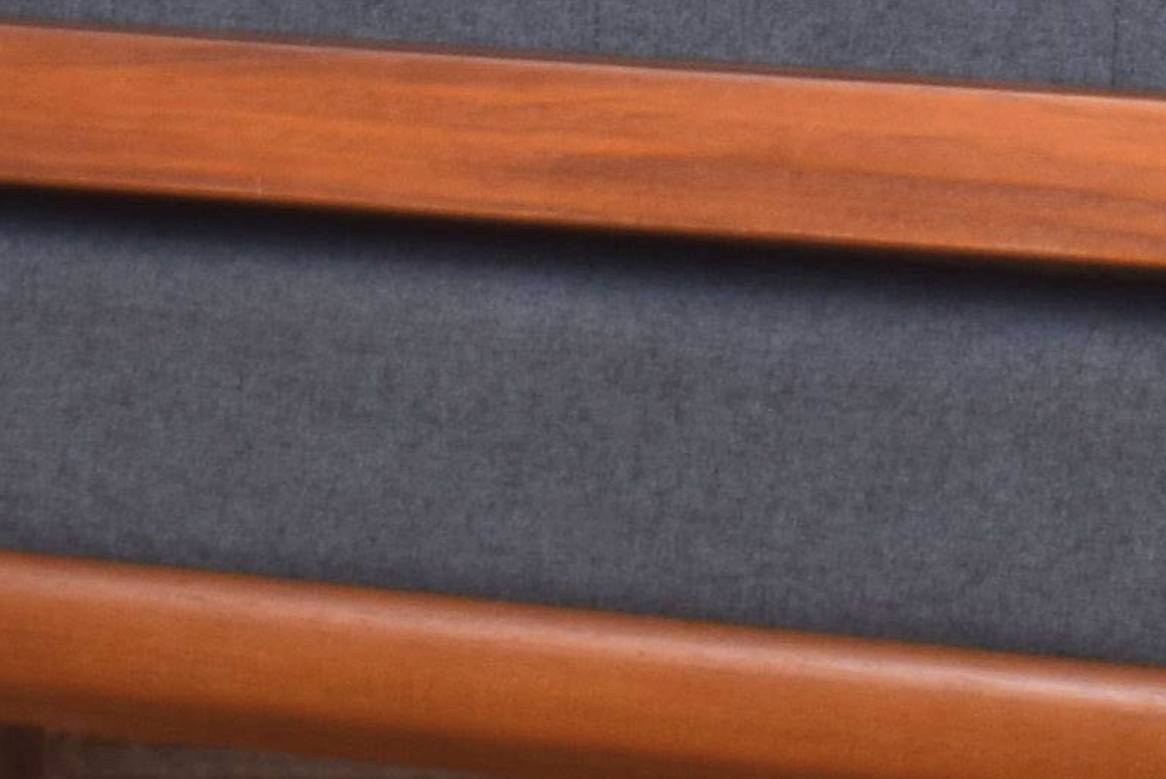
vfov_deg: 4.9
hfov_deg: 7.4
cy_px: -627
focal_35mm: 275
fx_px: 8910
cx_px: 1291
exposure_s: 1
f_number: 16
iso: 100
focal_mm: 24
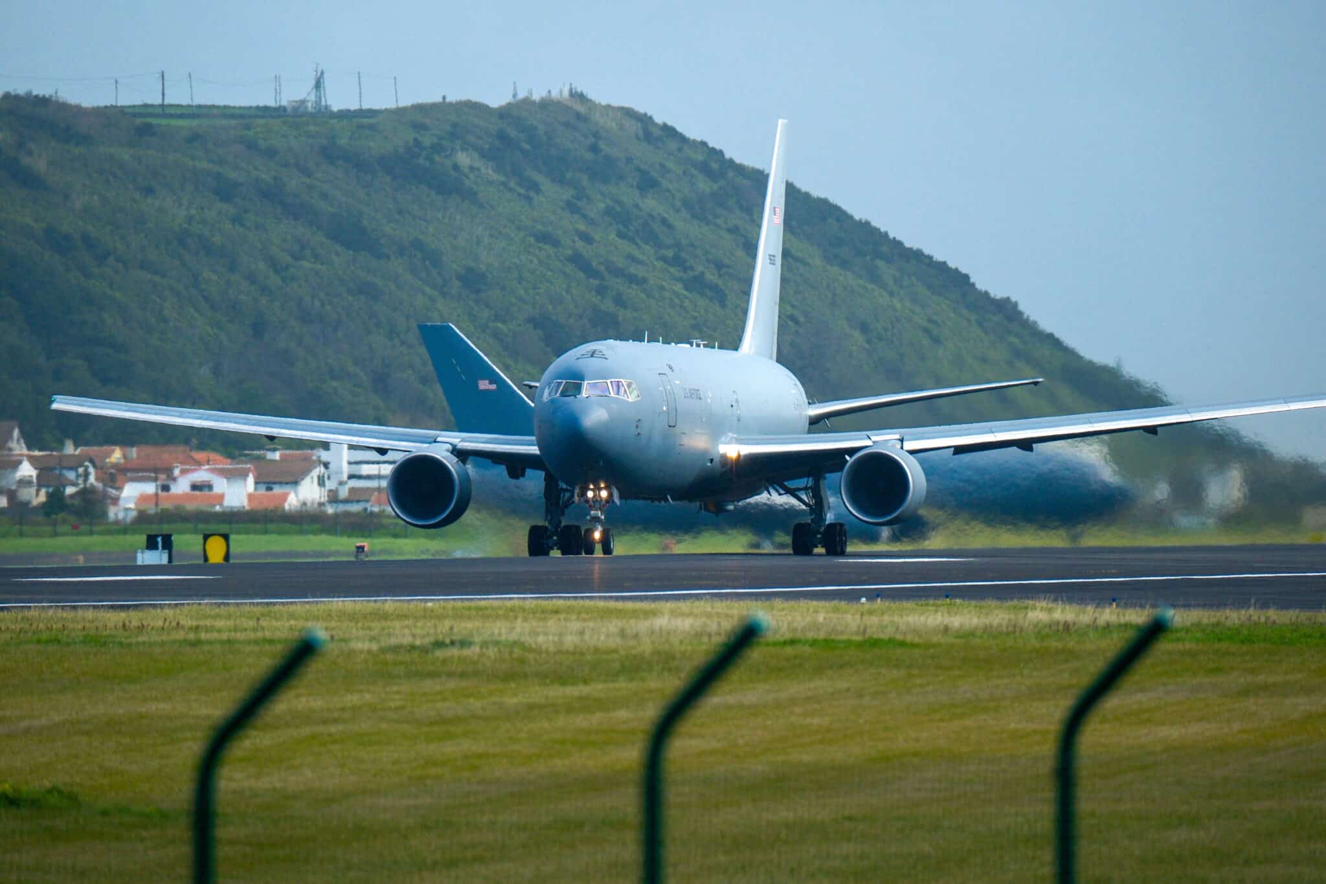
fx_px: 22097
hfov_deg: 3.4
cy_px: 442
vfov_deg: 2.3
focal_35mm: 600
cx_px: 663
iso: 640
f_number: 6.4
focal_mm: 400
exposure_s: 1/1600
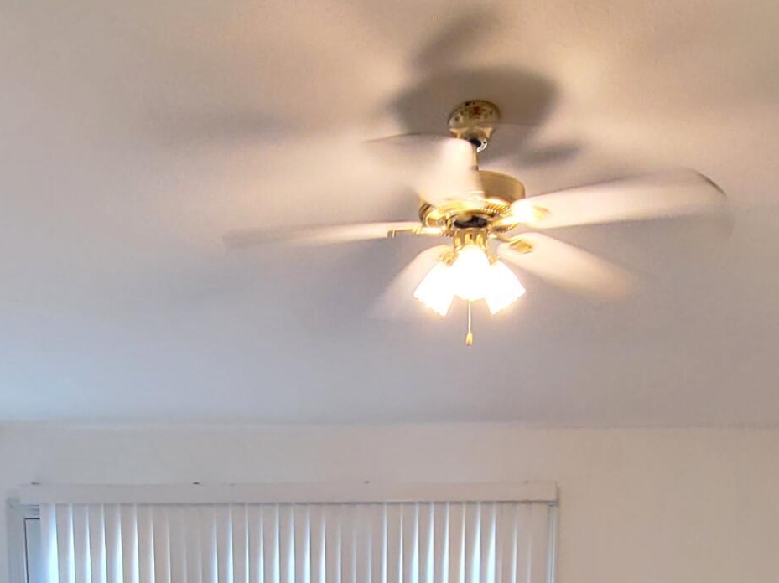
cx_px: 335
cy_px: 754
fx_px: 945
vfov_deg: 28.4
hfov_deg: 44.7
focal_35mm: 42
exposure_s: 1/60
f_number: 2.2
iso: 320
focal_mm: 2.2
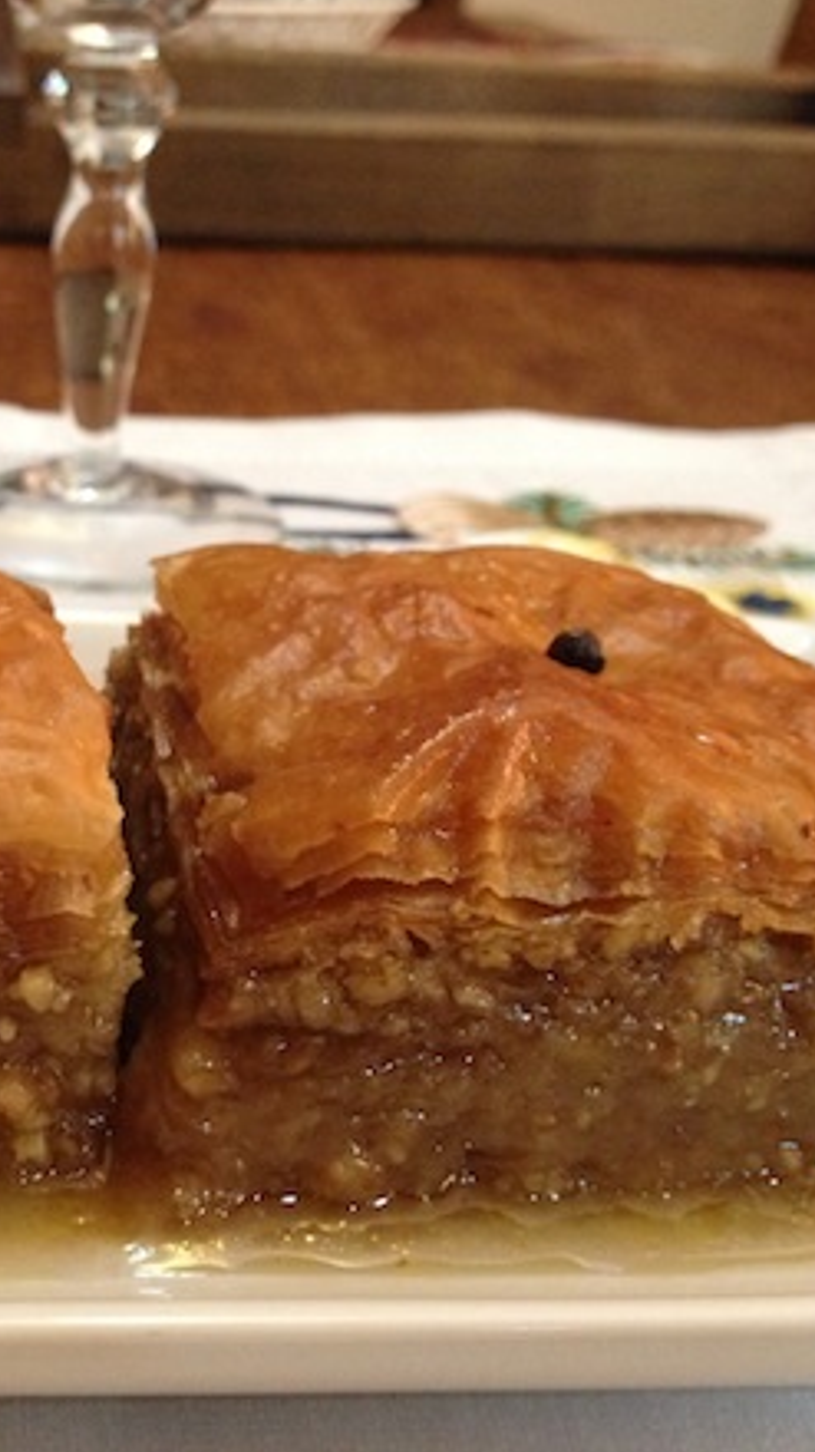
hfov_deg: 22.5
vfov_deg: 39.9
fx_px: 2001
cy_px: 716
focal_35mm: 52
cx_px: 92
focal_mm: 4.28
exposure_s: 1/20
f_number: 2.4
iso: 250
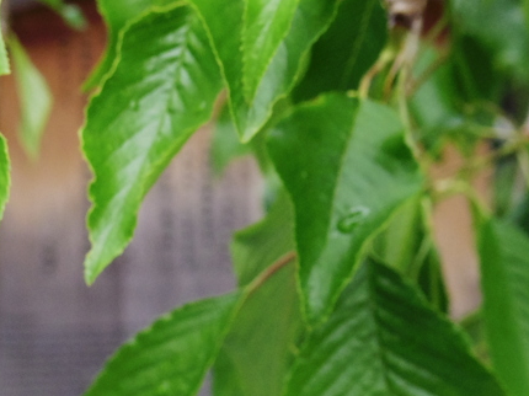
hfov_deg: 17.5
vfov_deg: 13.1
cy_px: 323
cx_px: 151
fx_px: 1711
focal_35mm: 112
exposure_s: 1/60
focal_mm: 8.5
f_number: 3.5
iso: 400
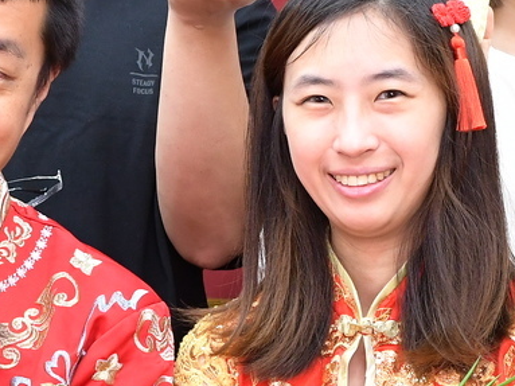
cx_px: 242
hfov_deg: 9.4
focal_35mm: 211
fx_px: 3138
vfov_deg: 7.0
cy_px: 354
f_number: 4.5
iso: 1000
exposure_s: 1/200
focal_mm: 35
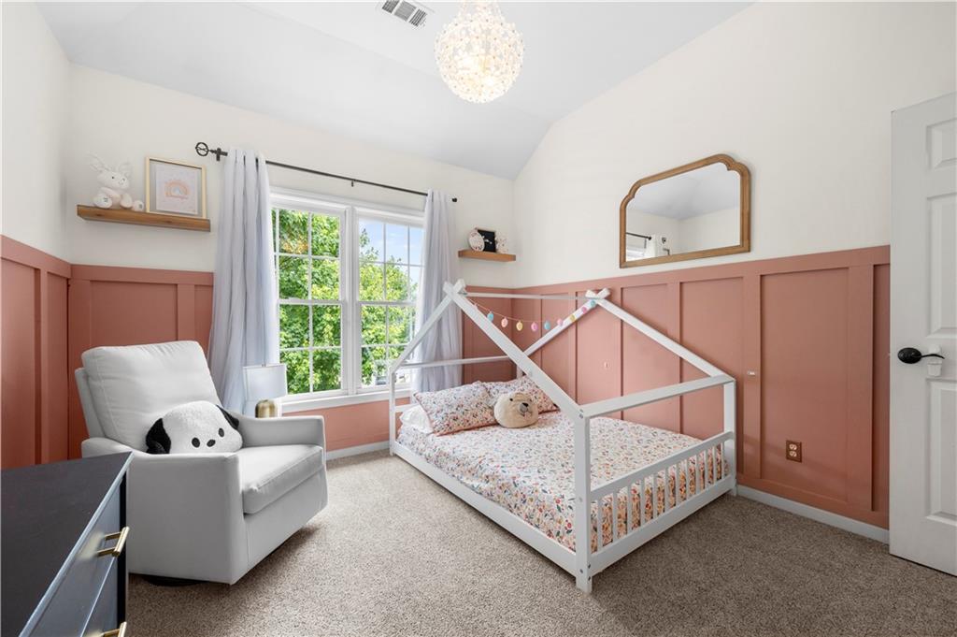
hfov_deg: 104.3
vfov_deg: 81.1
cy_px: 318
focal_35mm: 14
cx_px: 478
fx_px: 372
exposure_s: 1/25
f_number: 8
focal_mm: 14
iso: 800
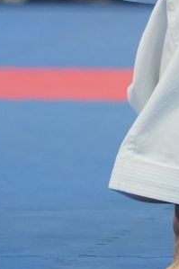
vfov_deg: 2.0
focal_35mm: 1041
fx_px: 7773
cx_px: 332
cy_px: -215
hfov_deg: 1.3
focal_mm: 173
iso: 1000
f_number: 2.8
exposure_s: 1/500
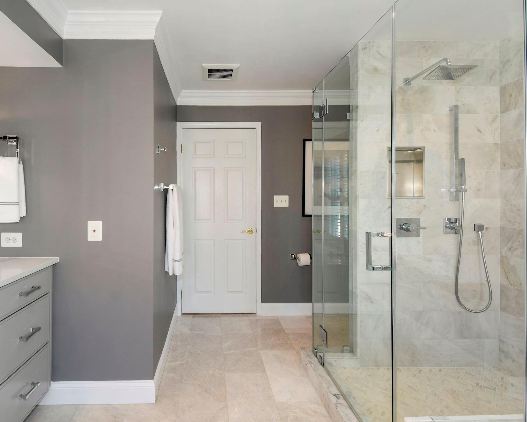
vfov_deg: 77.0
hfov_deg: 88.7
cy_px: 211
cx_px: 215
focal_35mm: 17
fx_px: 265
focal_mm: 10
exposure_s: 1/25
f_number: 8
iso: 200
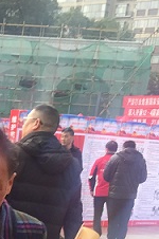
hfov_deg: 11.7
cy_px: 360
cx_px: -142
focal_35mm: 107
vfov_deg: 17.2
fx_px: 711
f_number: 2.2
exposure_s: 1/172
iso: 32
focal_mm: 4.15
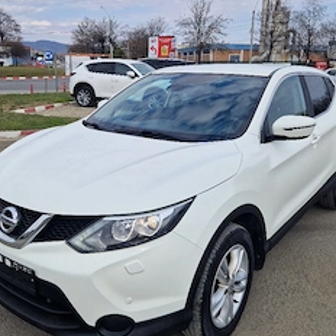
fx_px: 384
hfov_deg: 47.2
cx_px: 155
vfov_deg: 47.0
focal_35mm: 35
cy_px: 140
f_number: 1.8
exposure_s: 1/1667
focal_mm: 5.4
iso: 50
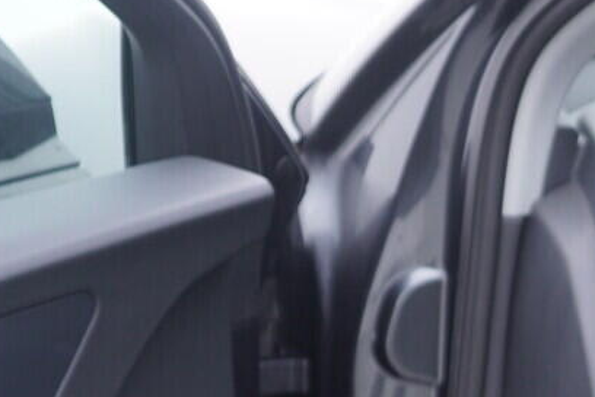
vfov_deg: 10.6
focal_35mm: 127
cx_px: 869
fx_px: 2099
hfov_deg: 15.1
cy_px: 482
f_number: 2.8
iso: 160
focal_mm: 24
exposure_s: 1/40
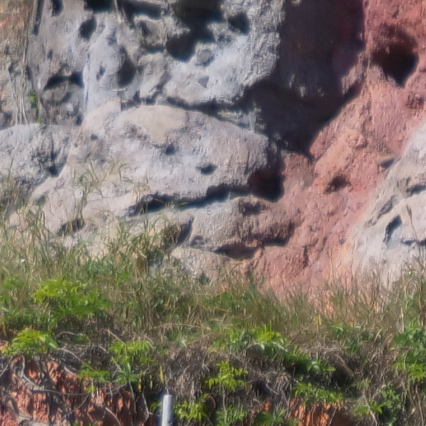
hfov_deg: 2.2
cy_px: 940
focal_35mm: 815
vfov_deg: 2.1
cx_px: 203
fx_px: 11347
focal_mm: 60
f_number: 4
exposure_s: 1/1300
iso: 200
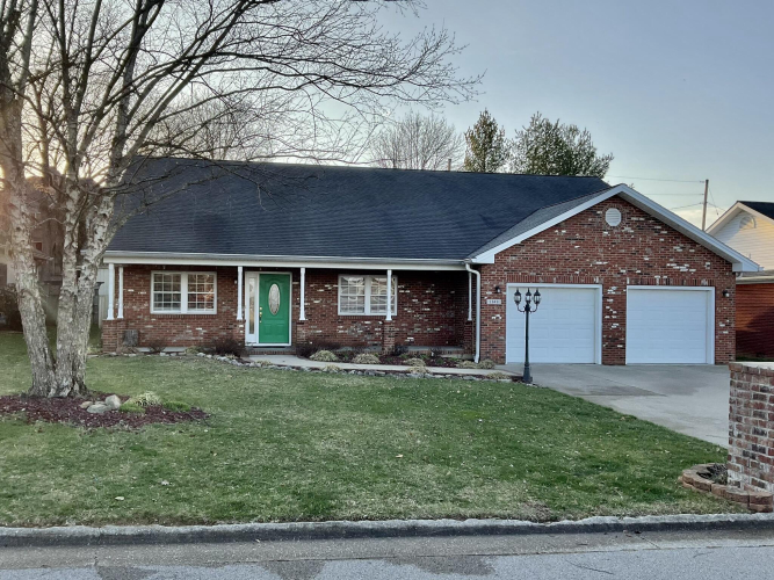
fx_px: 648
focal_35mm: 29
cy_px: 290
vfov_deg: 48.2
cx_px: 387
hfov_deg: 61.7
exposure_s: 1/620
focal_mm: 3
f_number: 1.8
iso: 16
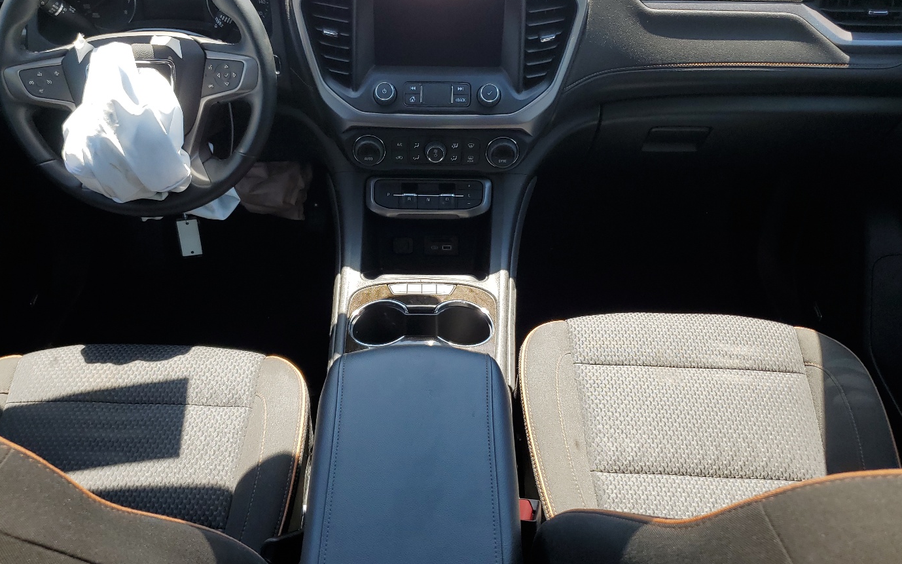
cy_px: 258
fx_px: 787
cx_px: 427
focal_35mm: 32
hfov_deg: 59.6
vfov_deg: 39.4
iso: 50
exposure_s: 1/417
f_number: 1.5
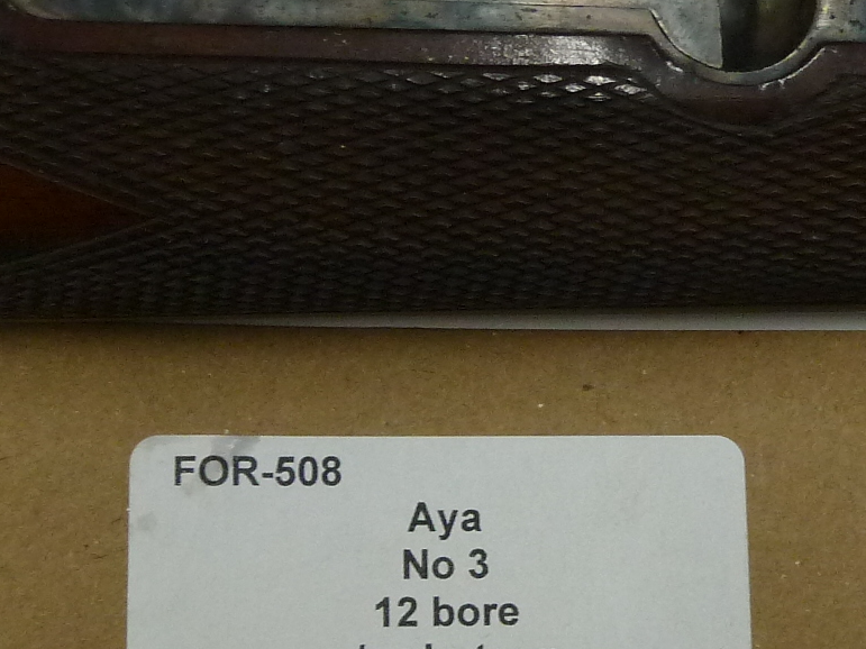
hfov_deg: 23.5
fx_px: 2076
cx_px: 505
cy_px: 354
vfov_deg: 17.8
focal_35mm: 83
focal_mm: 4.1
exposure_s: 1/30
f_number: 3.3
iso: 250
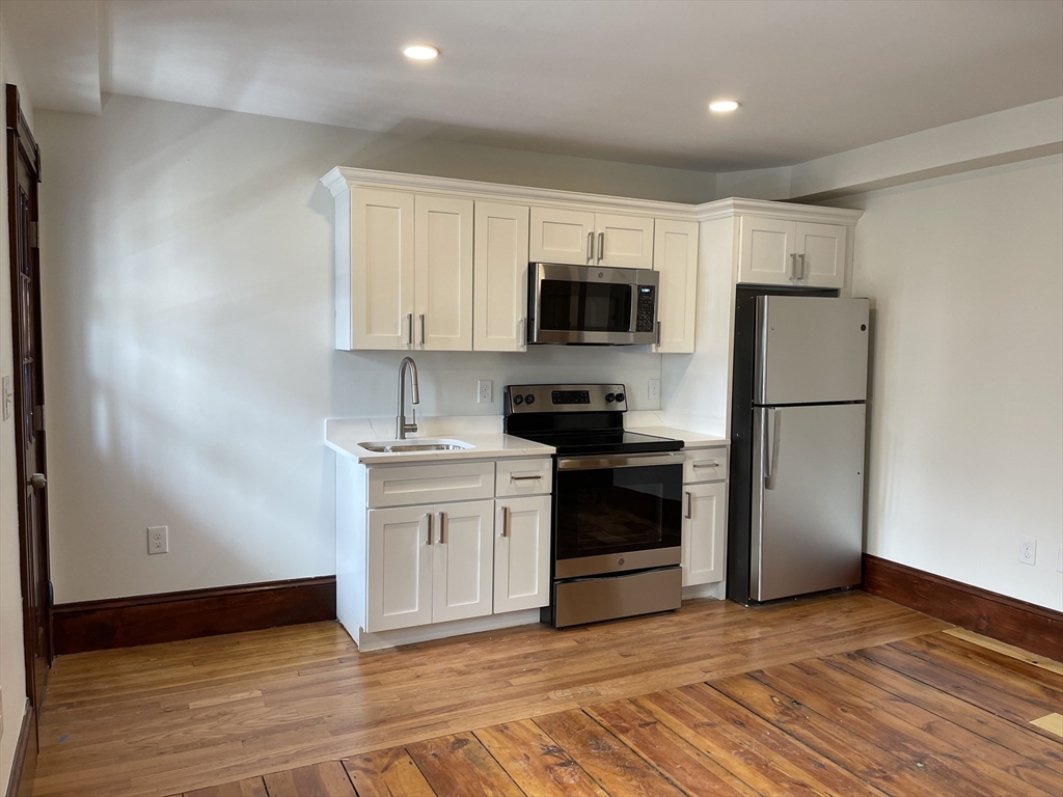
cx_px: 532
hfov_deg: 67.3
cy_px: 398
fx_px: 798
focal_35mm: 26
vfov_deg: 53.1
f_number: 1.6
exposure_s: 1/60
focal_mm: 5.1
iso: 80
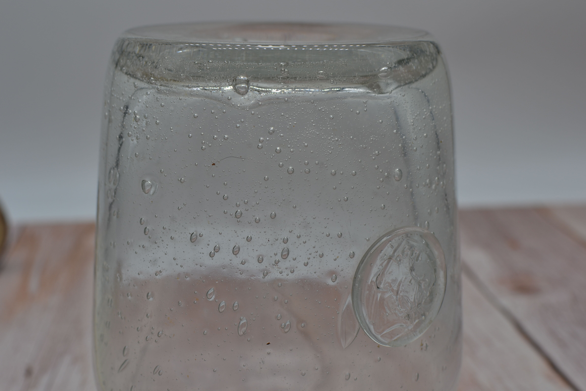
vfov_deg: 25.8
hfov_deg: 37.9
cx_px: 293
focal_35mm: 52
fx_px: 855
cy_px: 196
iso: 100
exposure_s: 1/125
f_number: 5.6
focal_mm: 35
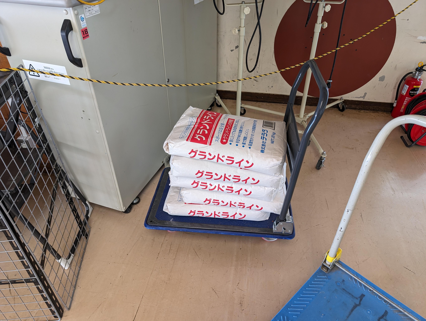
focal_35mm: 24
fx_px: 296
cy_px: 160
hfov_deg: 71.5
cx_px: 213
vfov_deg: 56.9
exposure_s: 1/23.8
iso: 116
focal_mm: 6.9
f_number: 1.68
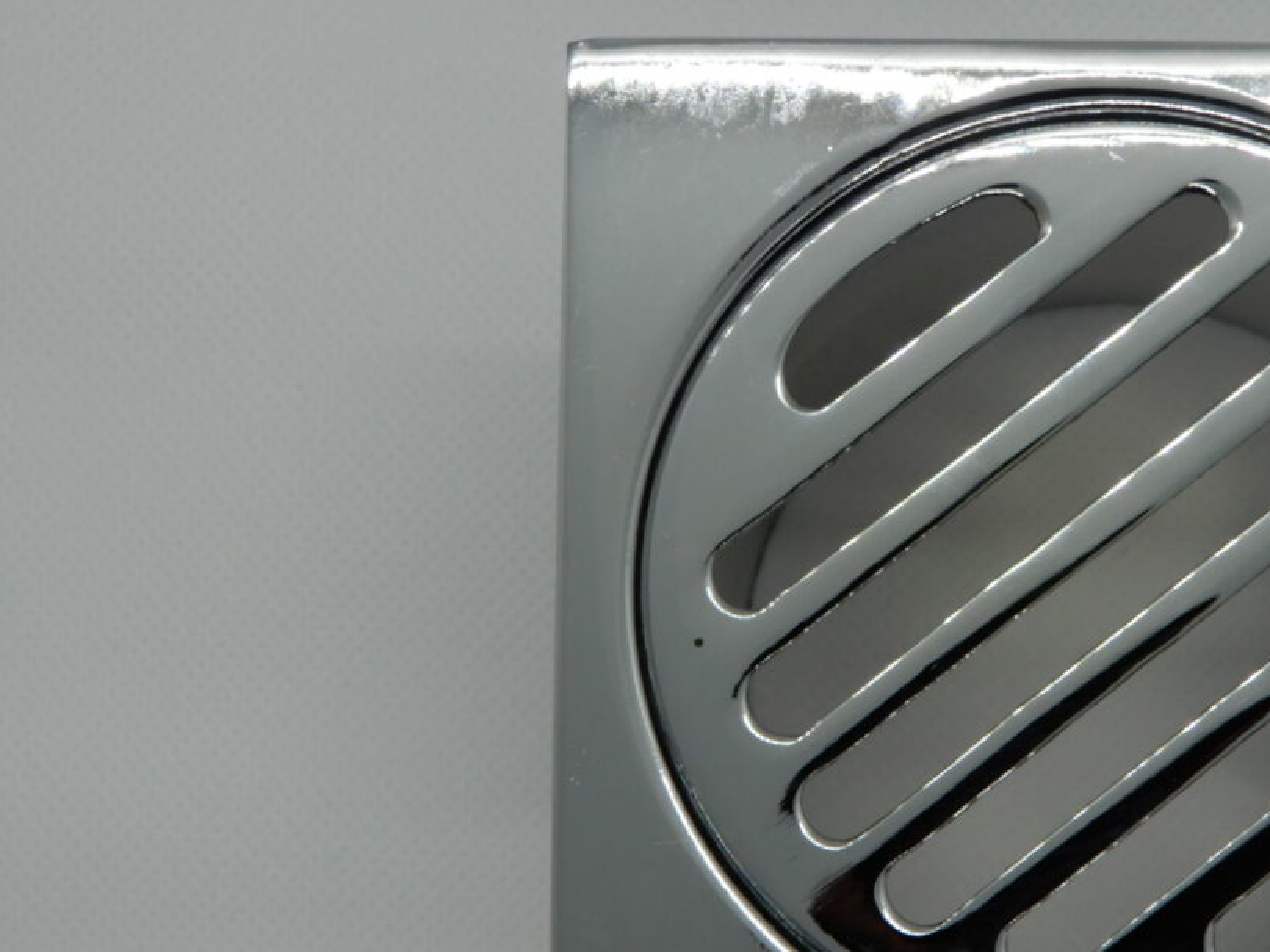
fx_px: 3962
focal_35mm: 108
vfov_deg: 13.7
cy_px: 548
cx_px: 951
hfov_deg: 18.1
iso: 80
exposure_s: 1/200
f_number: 4.5
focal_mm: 10.2
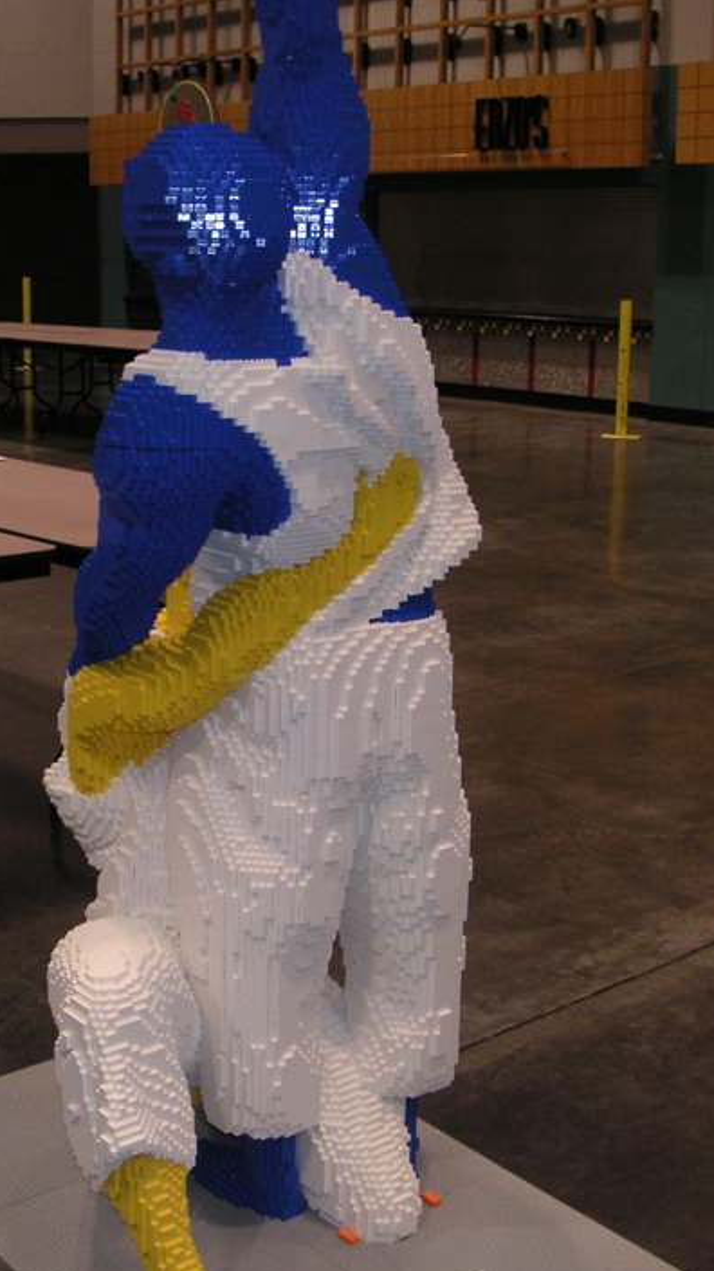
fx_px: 1584
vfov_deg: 43.7
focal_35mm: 47
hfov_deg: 25.3
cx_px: 274
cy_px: 690
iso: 160
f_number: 2.8
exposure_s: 1/45
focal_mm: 6
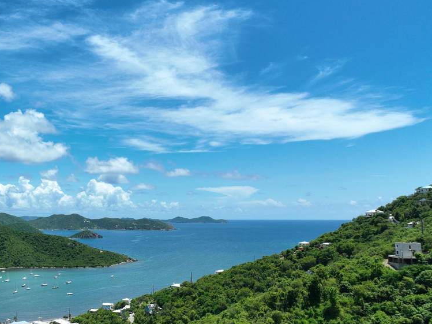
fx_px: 511
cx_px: 75
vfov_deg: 35.1
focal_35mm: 41
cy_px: 163
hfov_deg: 43.3
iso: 100
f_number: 2.8
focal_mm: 12.29
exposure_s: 1/2000
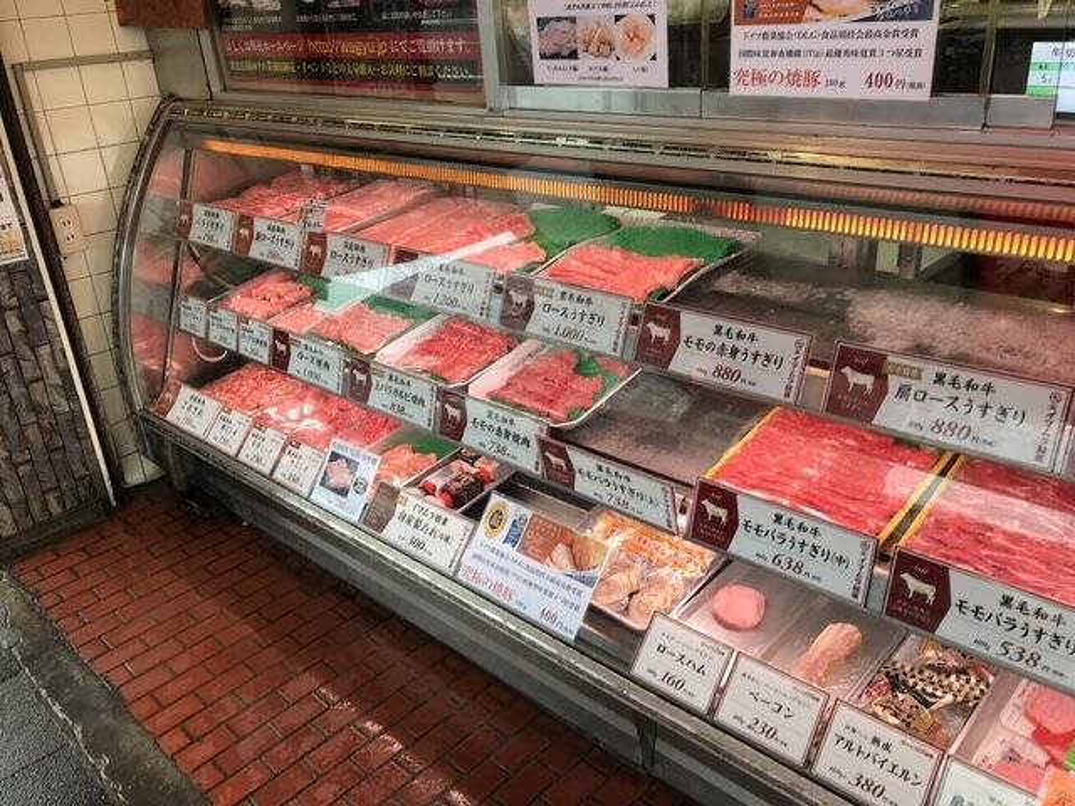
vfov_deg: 49.7
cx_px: 538
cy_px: 403
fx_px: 870
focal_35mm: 28
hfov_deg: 63.4
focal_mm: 3.99
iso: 25
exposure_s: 1/40
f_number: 1.8
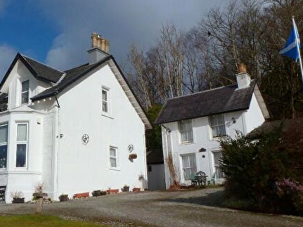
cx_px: 70
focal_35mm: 39
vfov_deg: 36.8
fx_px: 341
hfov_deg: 45.9
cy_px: 108
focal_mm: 4.3
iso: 100
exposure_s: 1/1000
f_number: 5
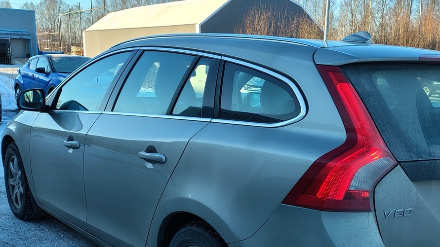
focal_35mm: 44
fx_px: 513
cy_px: 200
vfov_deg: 26.6
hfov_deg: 46.0
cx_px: 278
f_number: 1.7
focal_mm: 4.71
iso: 143
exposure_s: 1/306
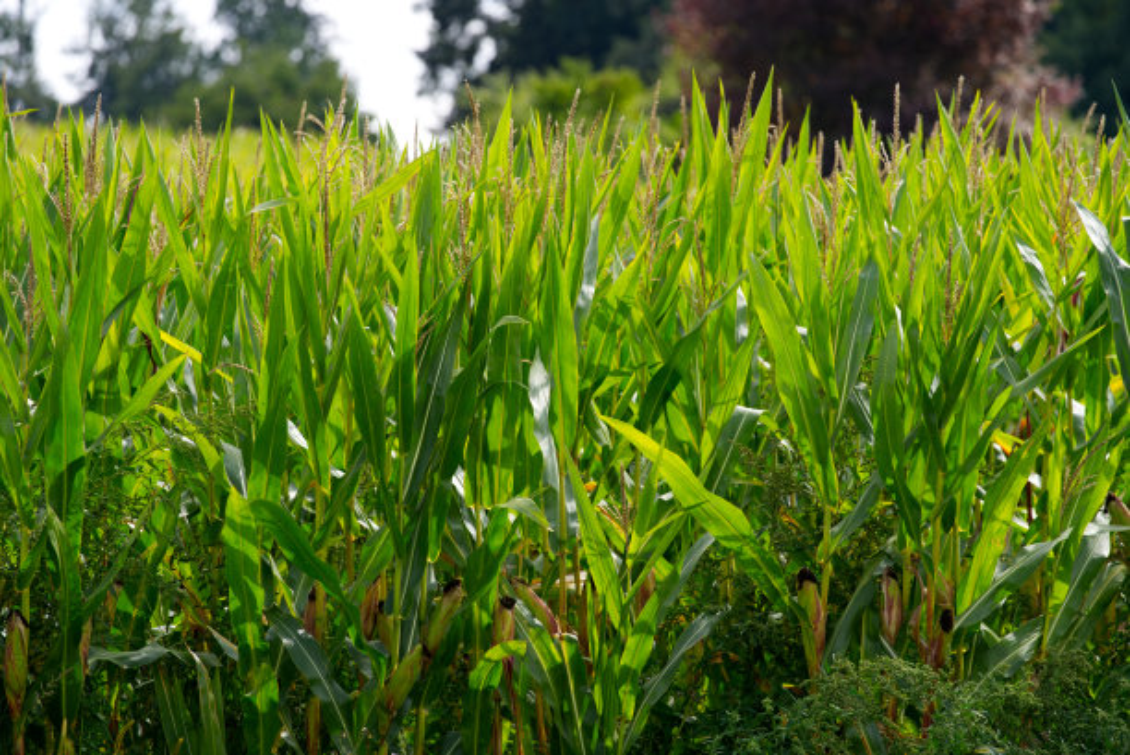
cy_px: 378
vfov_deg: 7.2
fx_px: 5999
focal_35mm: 191
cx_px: 565
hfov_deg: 10.8
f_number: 5
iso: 100
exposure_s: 1/250
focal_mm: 191
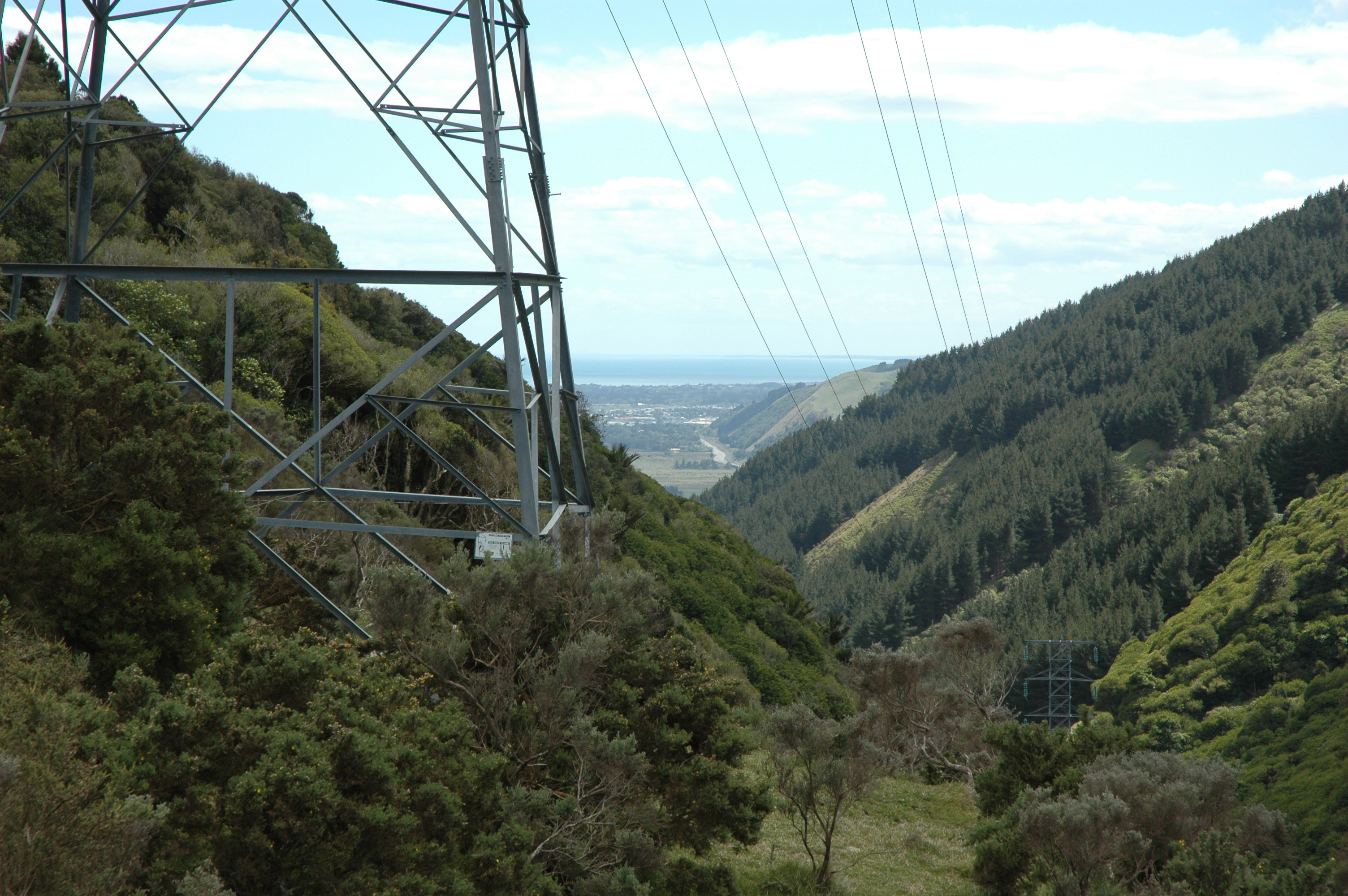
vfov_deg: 13.0
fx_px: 3928
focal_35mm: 105
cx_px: 674
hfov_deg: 19.5
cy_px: 448
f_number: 8
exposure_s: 1/250
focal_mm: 70
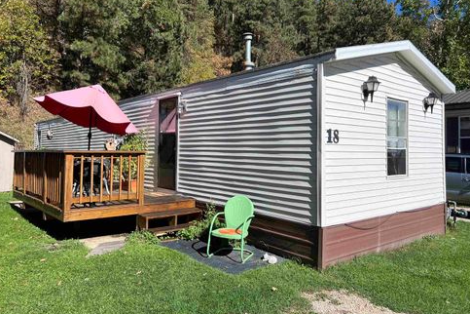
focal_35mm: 28
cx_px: 237
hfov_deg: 65.5
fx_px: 366
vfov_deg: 46.3
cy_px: 141
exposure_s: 1/5076
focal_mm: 5.7
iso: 50
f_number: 1.5
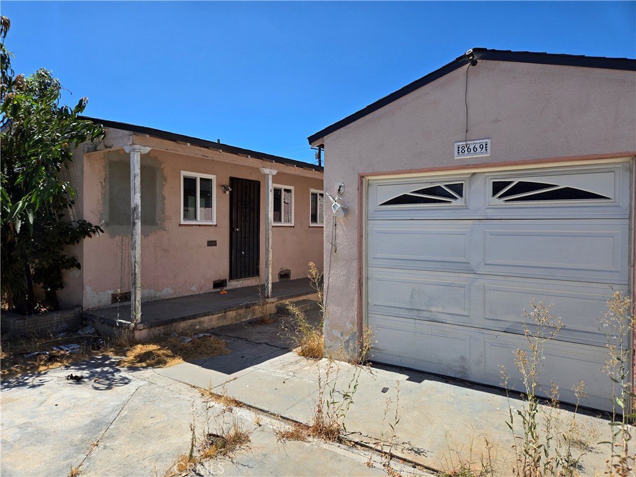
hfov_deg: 73.9
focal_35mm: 23
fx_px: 423
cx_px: 318
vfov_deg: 58.9
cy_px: 238
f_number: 1.8
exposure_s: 1/2071
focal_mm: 5.4
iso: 25
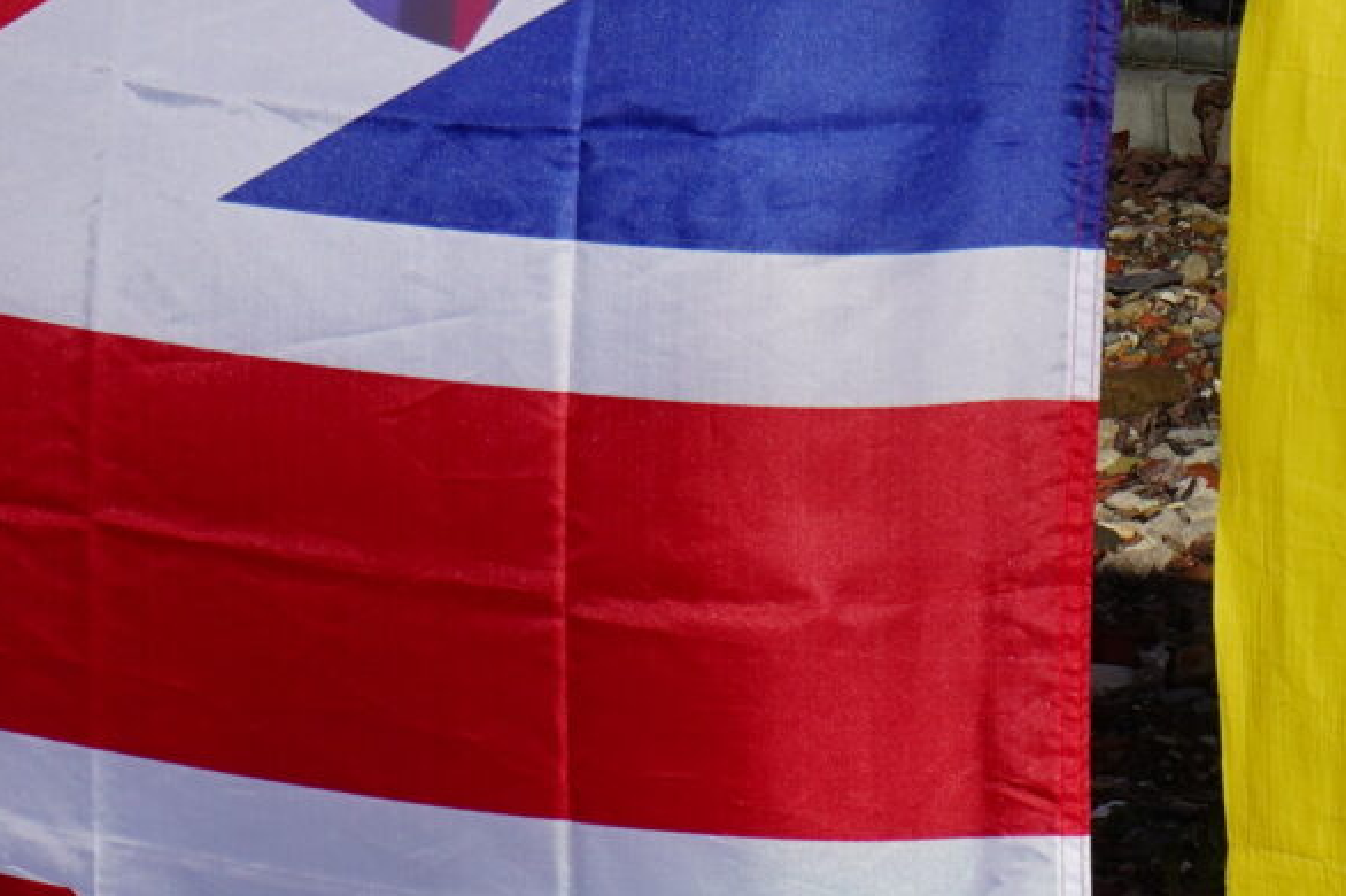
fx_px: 7107
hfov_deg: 10.8
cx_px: 508
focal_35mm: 190
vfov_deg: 7.1
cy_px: -633
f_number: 11
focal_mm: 29
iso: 100
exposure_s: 1/320
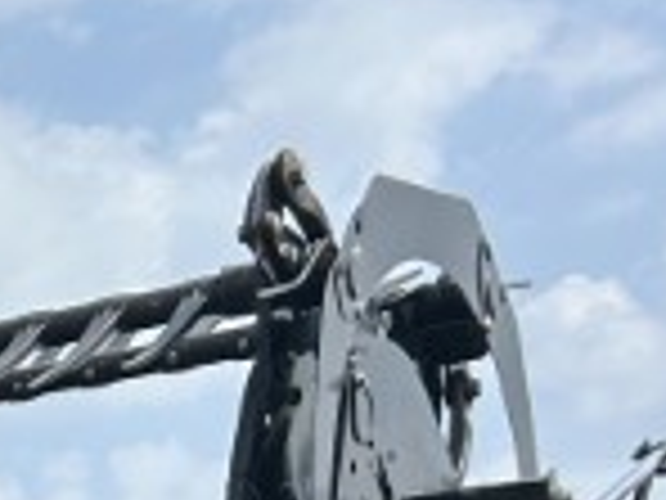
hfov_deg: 11.4
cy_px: 1108
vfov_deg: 9.6
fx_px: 2713
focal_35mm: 141
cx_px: -976
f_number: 1.5
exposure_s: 1/3704
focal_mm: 5.7
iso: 50
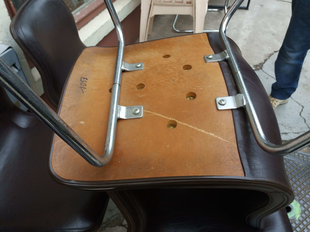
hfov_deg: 63.4
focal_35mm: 28
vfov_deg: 49.7
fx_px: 251
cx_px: 155
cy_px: 116
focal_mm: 3.7
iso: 64
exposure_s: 1/100
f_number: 1.9
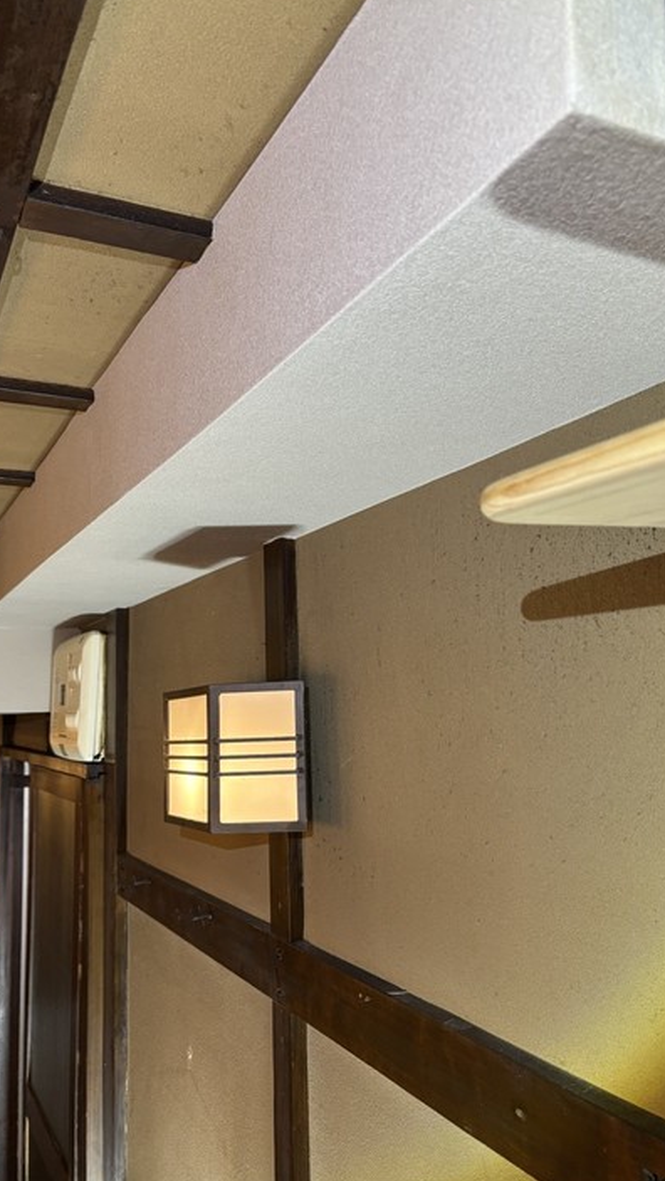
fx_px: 908
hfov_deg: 40.2
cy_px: 593
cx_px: 349
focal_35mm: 29
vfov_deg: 66.0
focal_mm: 5.96
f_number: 1.6
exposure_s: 1/50
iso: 160
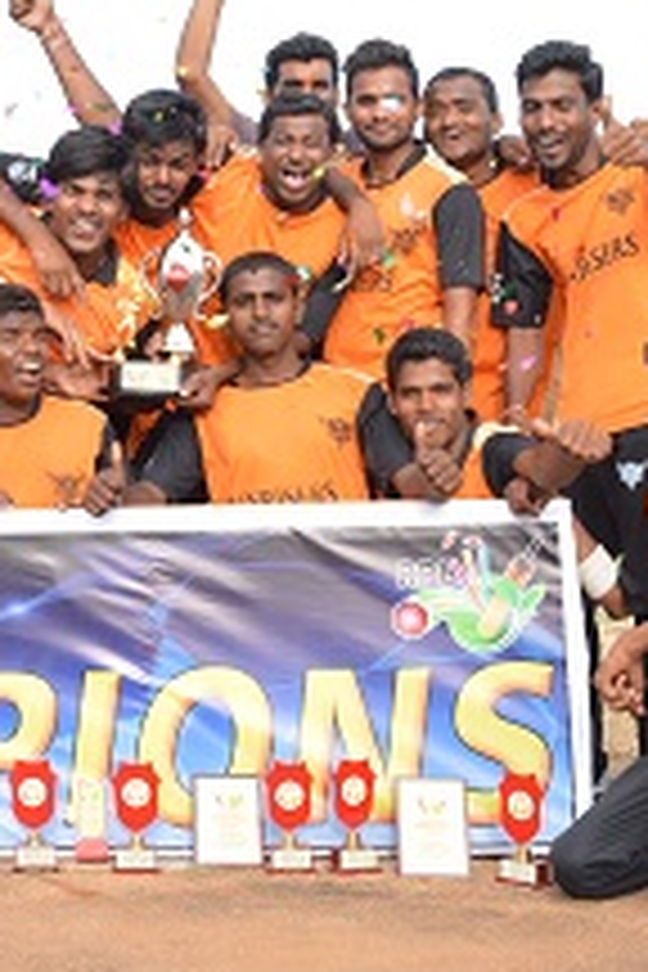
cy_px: 344
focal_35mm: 66
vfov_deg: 30.3
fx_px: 1782
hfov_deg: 20.1
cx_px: 22
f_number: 9
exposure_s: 1/125
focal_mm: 22
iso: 400
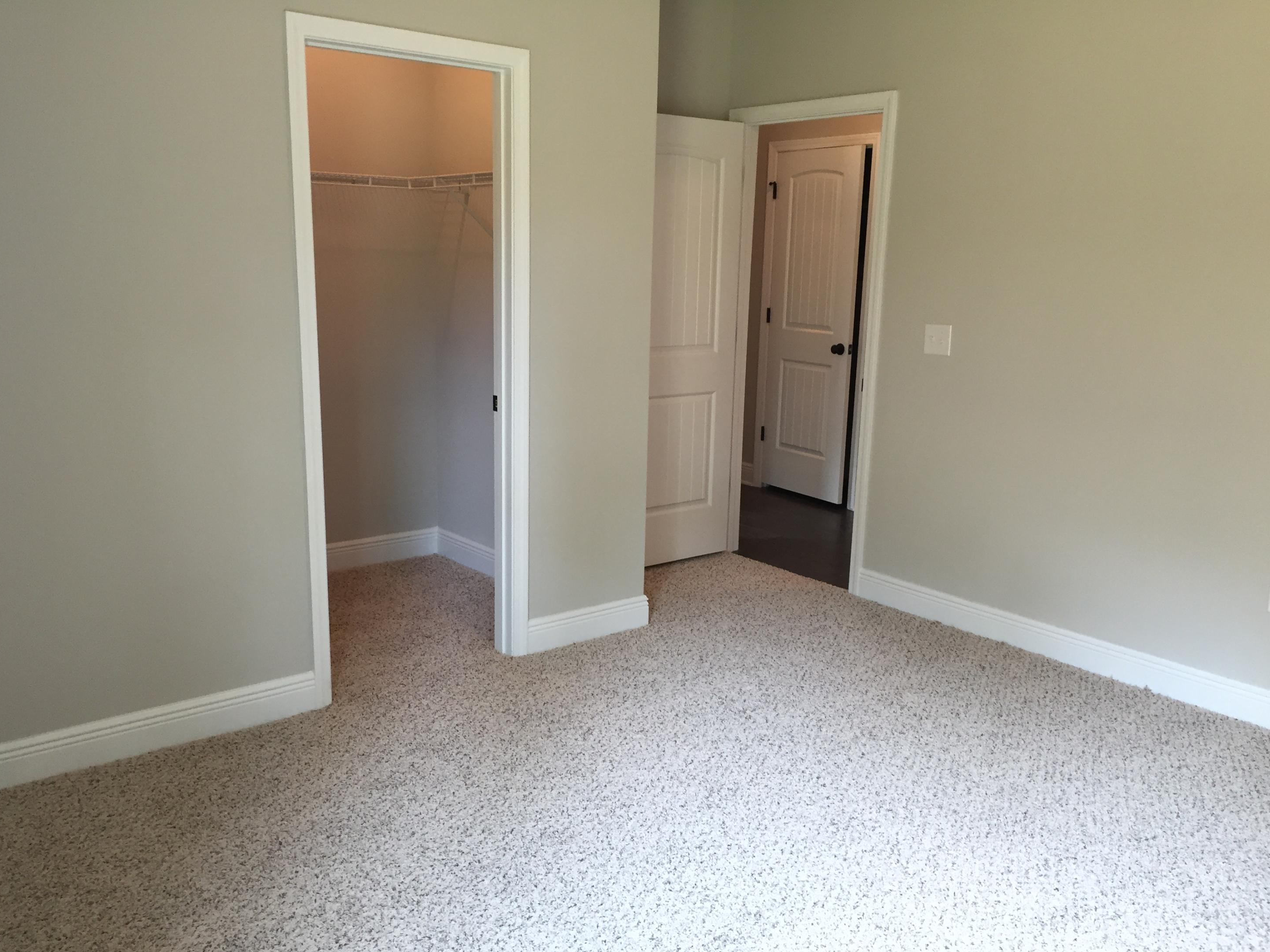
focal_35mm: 30
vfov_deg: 46.8
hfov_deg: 60.0
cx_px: 617
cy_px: 491
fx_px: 1101
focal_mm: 4.15
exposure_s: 1/30
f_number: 2.2
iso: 64
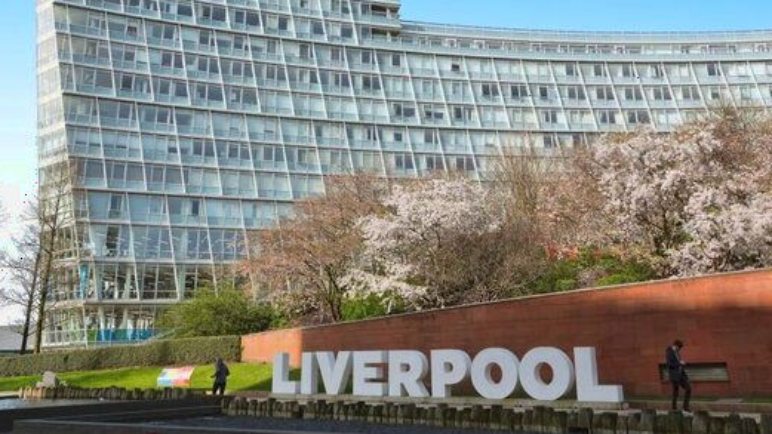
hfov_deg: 52.7
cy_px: 121
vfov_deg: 30.8
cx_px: 413
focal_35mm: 38
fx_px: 778
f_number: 8
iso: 250
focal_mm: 18
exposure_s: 1/640
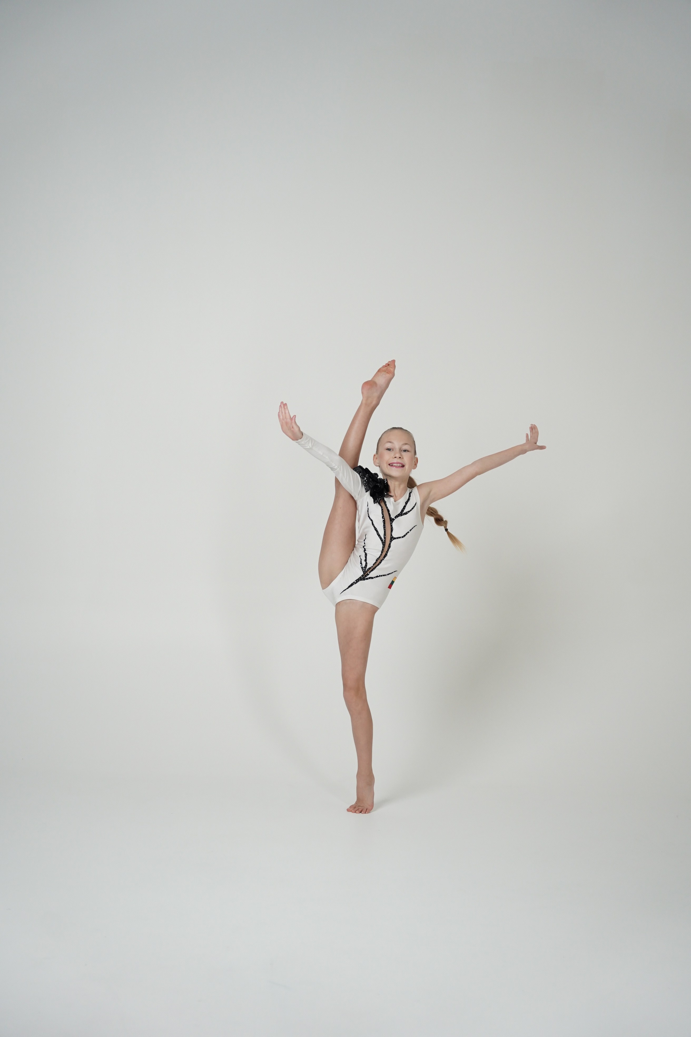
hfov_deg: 28.1
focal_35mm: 48
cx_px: 346
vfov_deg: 41.1
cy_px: 518
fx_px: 1382
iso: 1600
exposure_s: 1/800
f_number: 3.2
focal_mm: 48
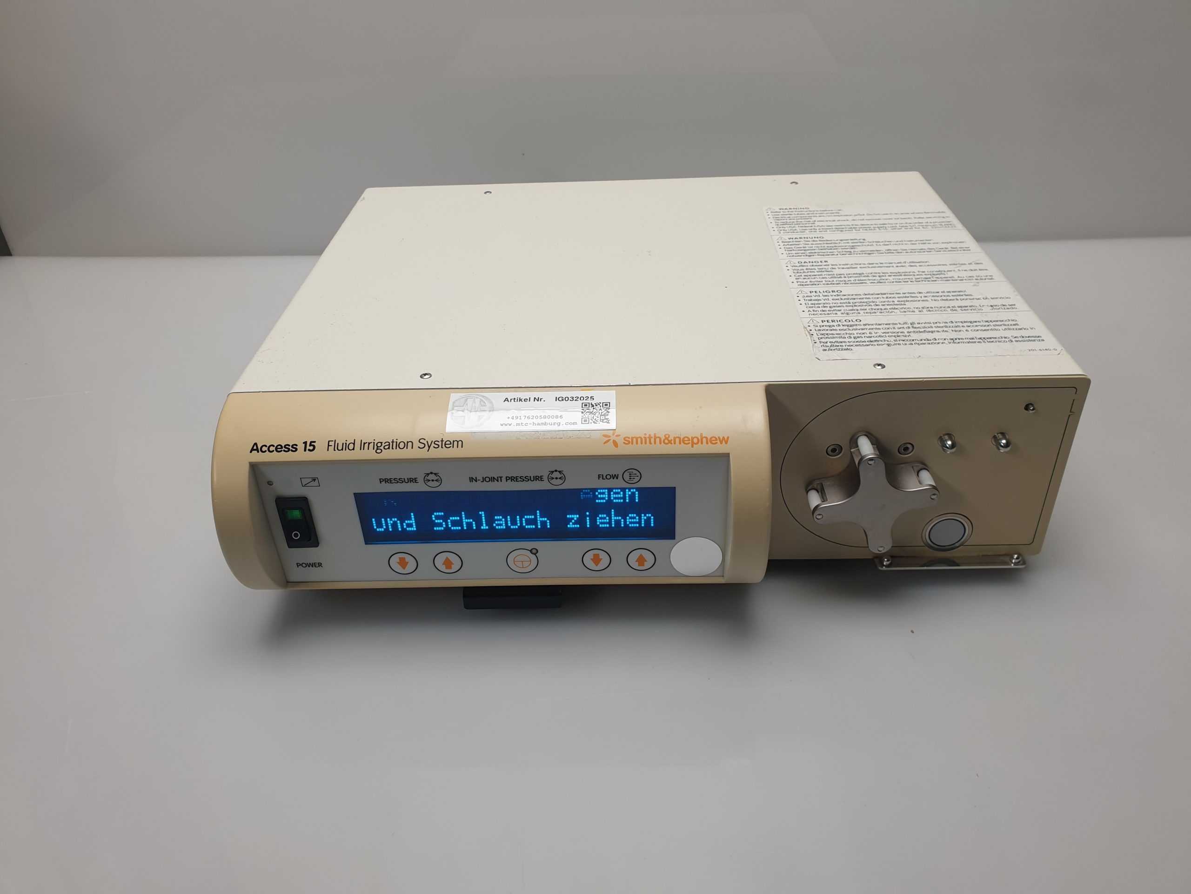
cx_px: 596
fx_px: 895
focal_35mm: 26
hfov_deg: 67.3
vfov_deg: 53.1
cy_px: 447
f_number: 2.4
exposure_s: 1/100
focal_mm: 4.3
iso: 80
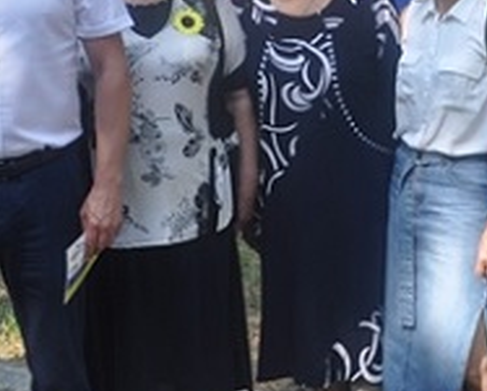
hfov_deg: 18.5
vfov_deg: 15.0
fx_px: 1472
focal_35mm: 102
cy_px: 82
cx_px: 421
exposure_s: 1/200
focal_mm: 18
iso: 200
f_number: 7.1
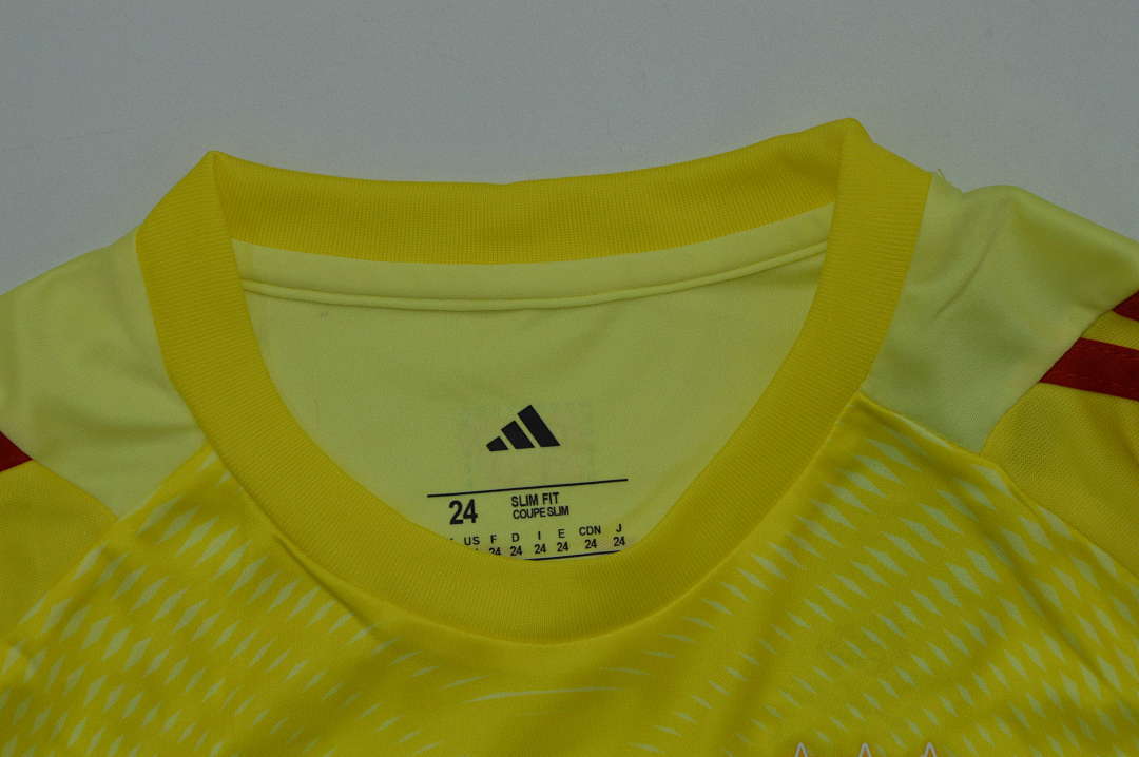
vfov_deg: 11.4
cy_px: 378
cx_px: 570
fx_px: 3793
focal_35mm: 120
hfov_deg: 17.1
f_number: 18
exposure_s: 1/200
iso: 400
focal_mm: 80
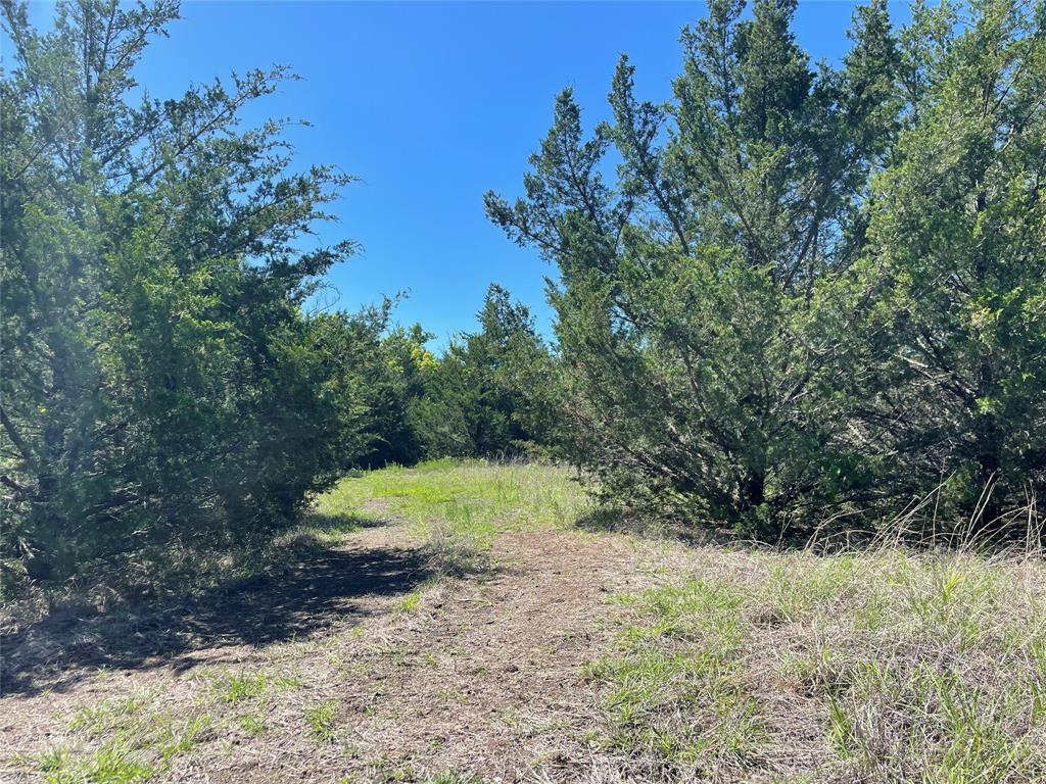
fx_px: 786
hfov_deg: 67.3
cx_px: 523
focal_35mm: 26
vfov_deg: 53.1
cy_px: 392
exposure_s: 1/1825
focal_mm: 4.2
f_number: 1.6
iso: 32
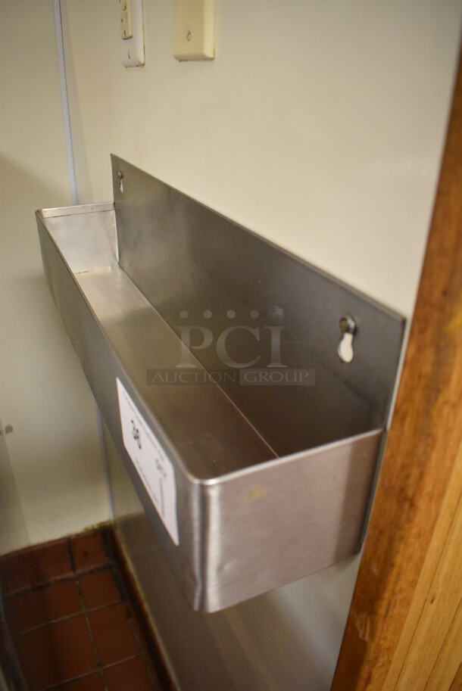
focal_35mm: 27
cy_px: 346
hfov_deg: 48.0
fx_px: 519
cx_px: 231
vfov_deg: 67.3
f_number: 3.5
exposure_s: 1/125
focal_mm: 18
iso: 4000
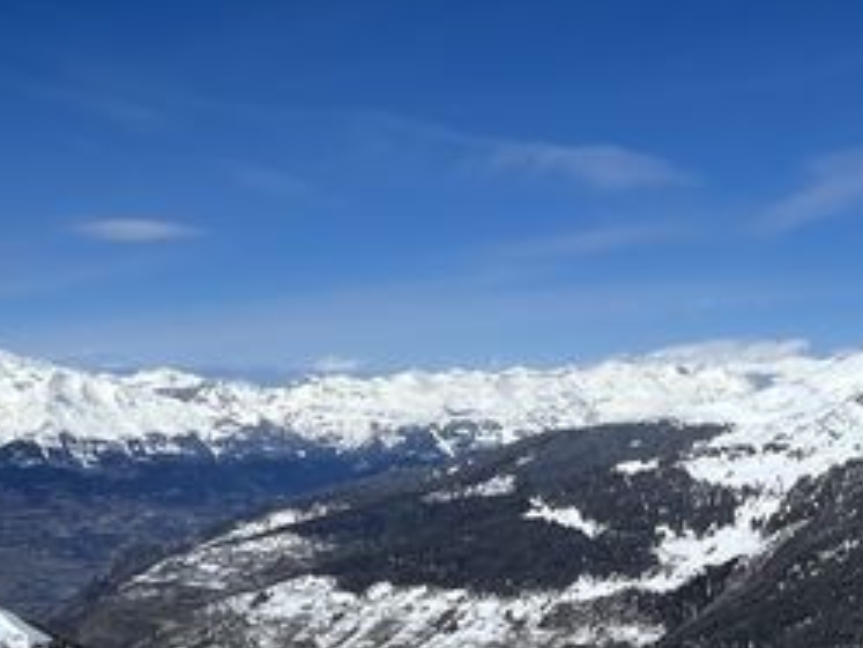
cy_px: 1024
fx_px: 1172
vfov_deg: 23.4
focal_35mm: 47
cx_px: 173
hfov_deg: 38.9
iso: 40
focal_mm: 1.57
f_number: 1.8
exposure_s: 1/4386
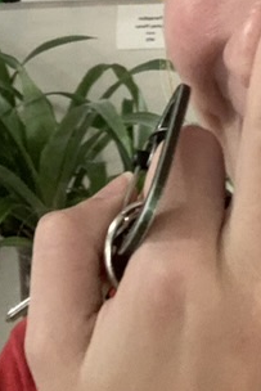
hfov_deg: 12.2
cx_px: 77
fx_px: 1217
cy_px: -172
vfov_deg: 16.8
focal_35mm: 112
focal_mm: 2.87
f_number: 2.2
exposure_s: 1/40
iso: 250
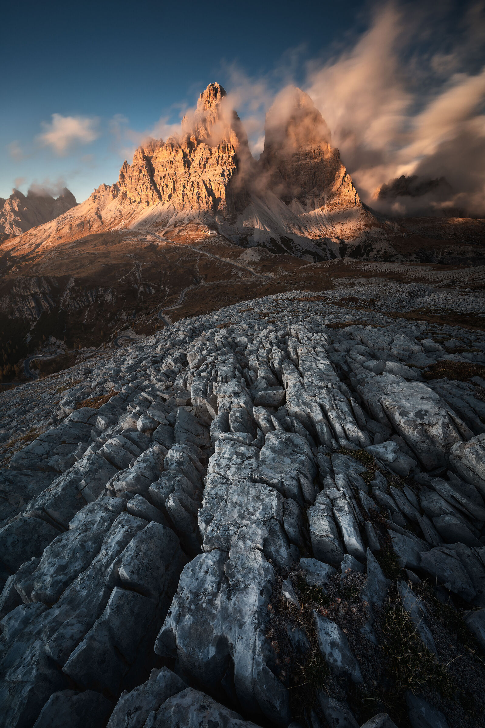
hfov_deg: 81.1
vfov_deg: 104.3
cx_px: 242
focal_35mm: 14
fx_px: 283
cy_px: 364
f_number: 11
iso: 100
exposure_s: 8
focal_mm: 14
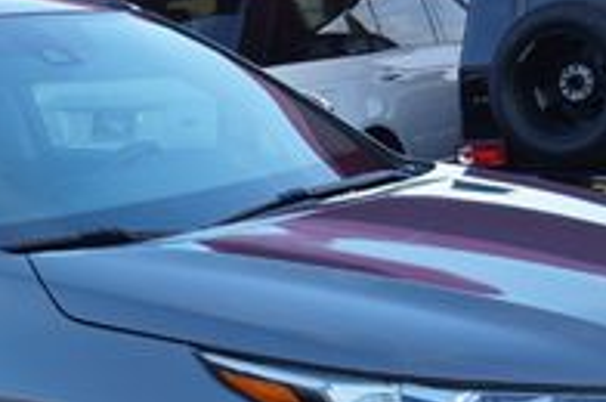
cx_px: 68
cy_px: 424
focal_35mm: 98
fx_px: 1647
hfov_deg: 20.5
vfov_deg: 13.7
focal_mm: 20
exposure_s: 1/80
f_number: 5
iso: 100
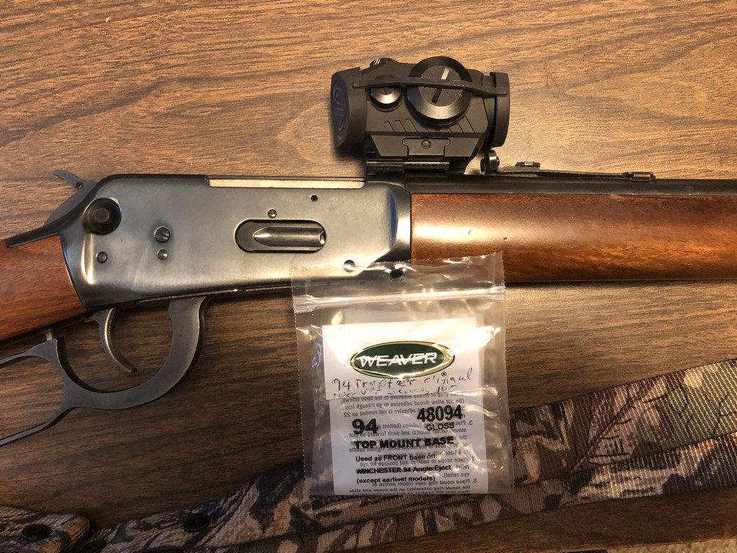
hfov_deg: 61.6
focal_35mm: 29
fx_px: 618
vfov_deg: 48.2
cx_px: 357
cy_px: 285
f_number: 1.8
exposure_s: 1/5
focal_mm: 3.99
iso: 100
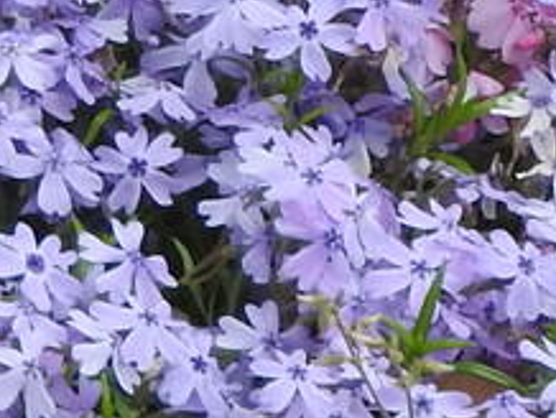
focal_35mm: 1613
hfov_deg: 1.2
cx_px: 1956
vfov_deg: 0.9
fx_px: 25936
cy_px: -489
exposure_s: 1/250
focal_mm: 39.4
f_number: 5.3
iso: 100
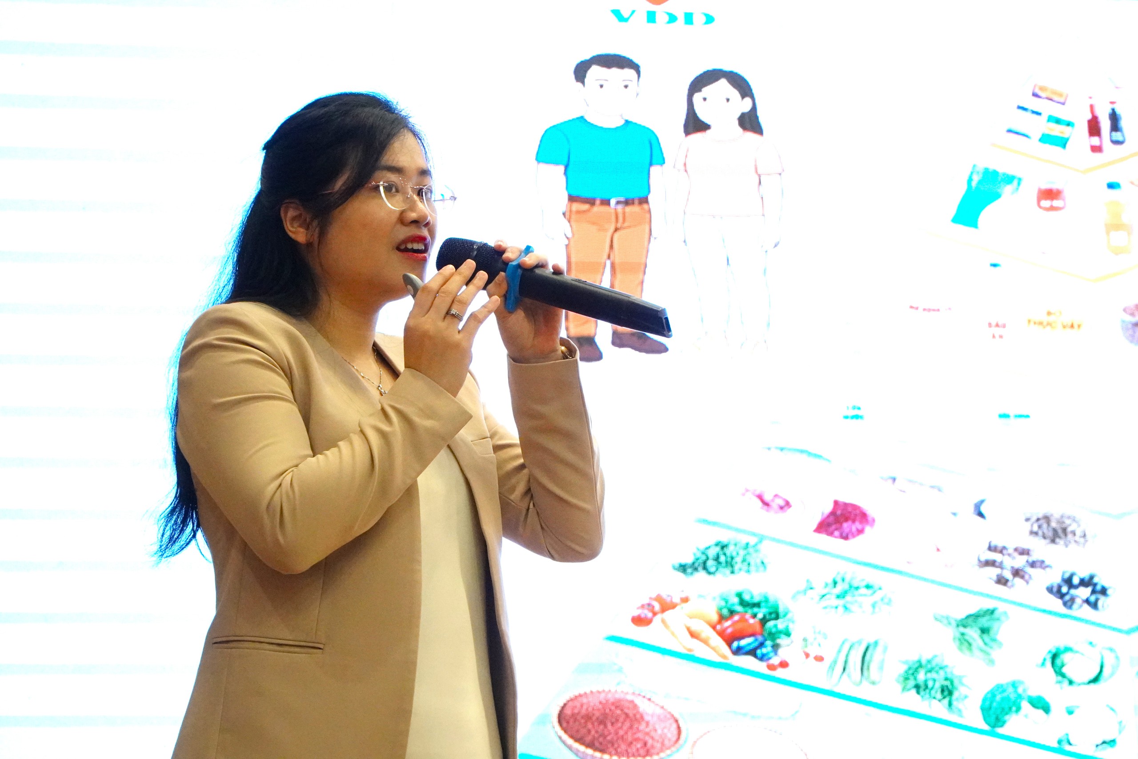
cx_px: 569
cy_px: 380
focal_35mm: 128
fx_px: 4030
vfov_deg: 10.8
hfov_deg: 16.1
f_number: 8
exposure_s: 1/125
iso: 5000
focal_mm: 85
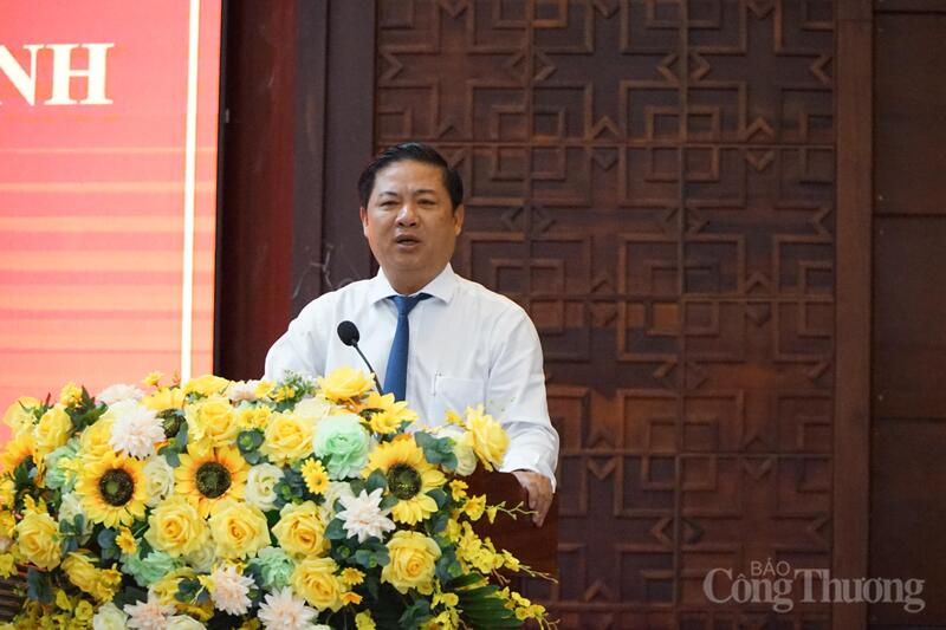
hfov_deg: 13.1
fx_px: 4124
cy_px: 315
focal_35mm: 157
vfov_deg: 8.7
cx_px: 473
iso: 6400
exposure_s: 1/160
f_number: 4
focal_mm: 105
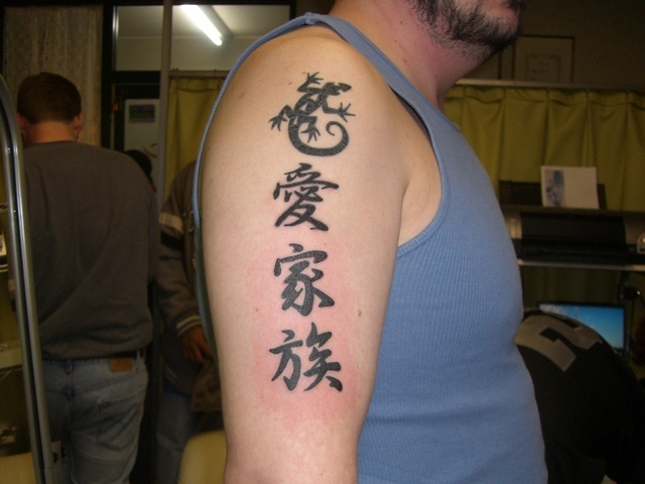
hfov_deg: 49.0
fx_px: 708
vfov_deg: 37.7
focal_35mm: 38
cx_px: 322
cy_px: 242
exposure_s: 1/60
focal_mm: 6.2
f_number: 2.7
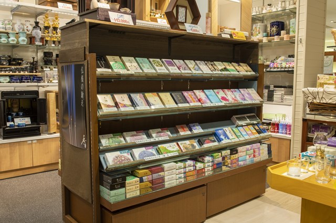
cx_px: 168
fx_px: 308
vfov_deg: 39.9
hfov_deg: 57.2
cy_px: 112
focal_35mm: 33
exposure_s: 1/10
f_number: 11
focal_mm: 28
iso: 400
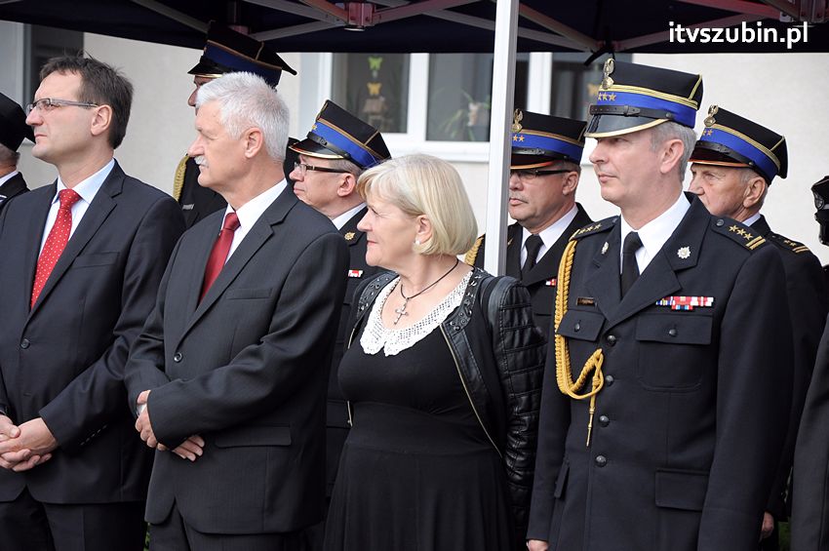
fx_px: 3623
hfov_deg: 13.1
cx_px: 414
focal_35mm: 158
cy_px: 276
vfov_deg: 8.7
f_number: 6.3
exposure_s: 1/640
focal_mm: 105
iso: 500
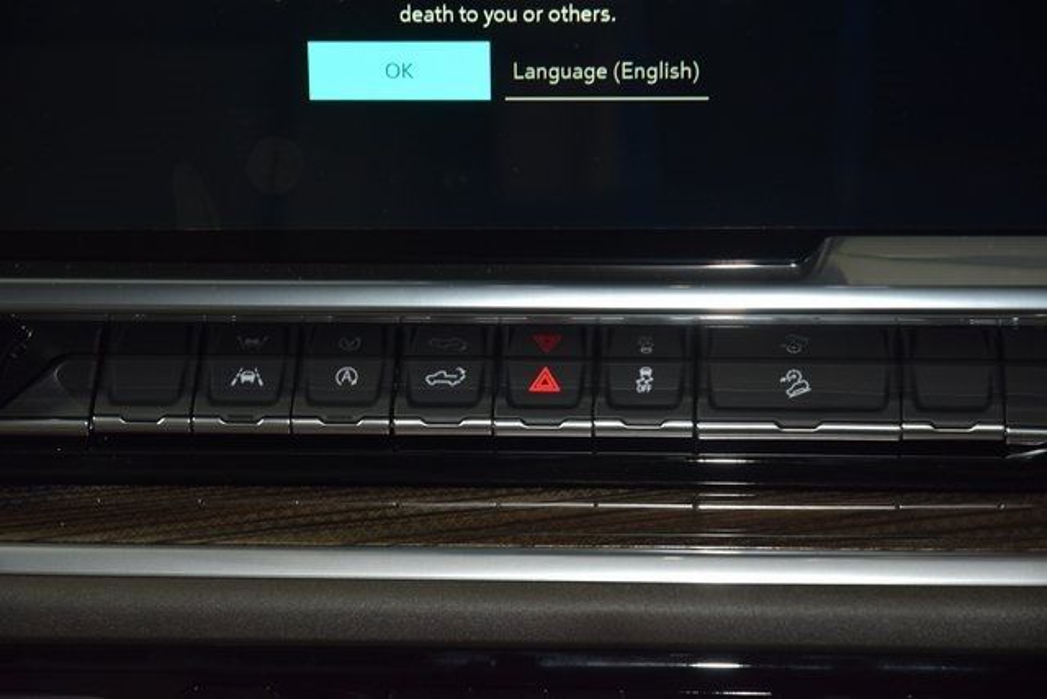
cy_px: 350
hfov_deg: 19.5
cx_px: 524
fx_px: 3054
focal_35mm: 105
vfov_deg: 13.0
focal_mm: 70
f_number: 4.5
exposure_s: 1/50
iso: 1100
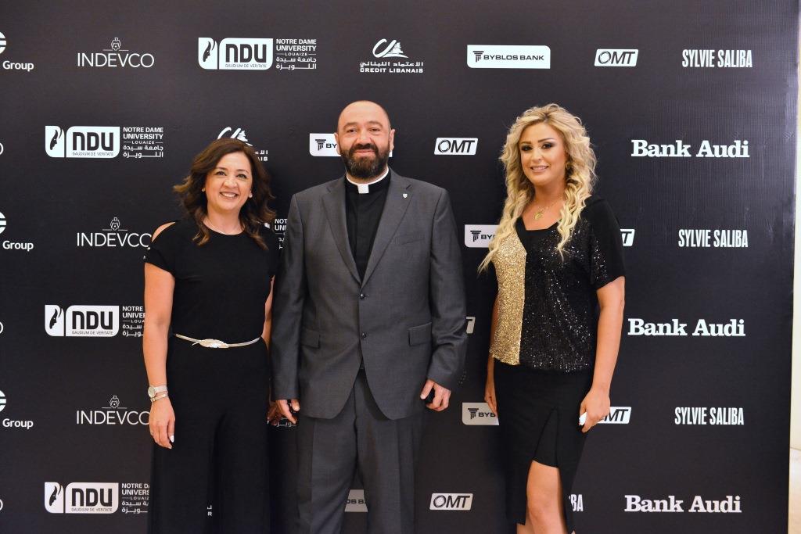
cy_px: 267
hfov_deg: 44.5
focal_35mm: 44
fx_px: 979
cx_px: 400
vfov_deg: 30.5
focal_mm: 44
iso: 2500
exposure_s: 1/100
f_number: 4
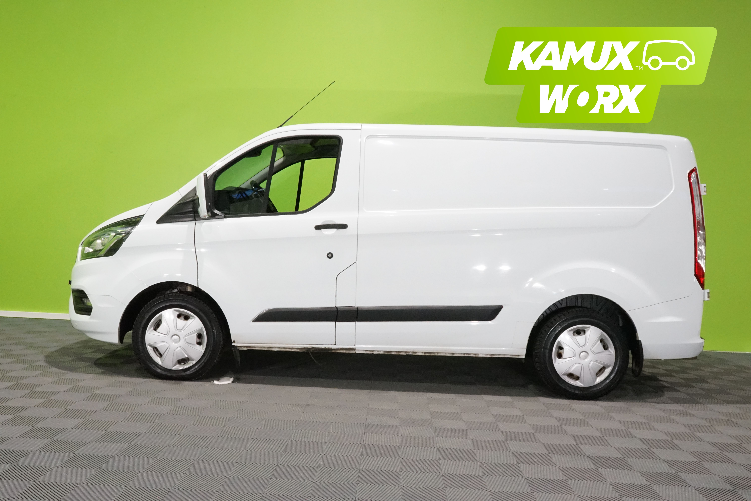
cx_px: 376
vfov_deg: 38.9
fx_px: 709
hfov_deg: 55.8
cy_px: 250
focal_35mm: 34
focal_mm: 34
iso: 6400
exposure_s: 1/20
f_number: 25
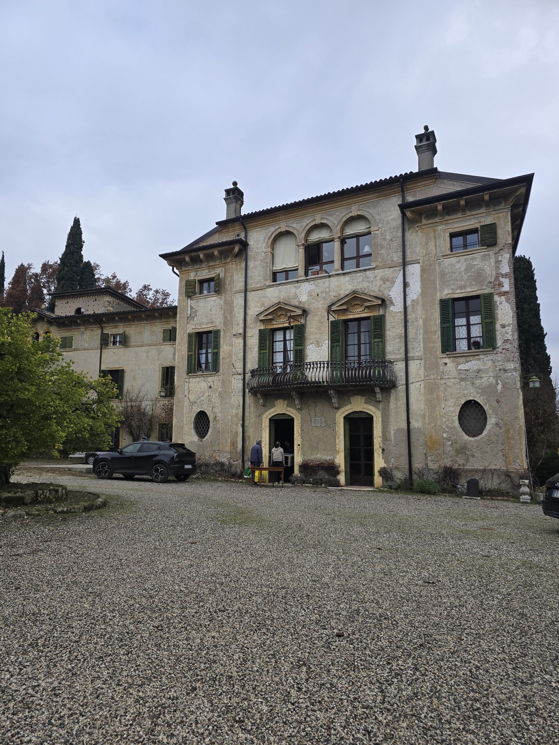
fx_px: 495
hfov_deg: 58.9
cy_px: 372
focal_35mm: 23
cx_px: 280
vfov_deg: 73.9
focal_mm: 6.3
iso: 12
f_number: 1.7
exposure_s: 1/193
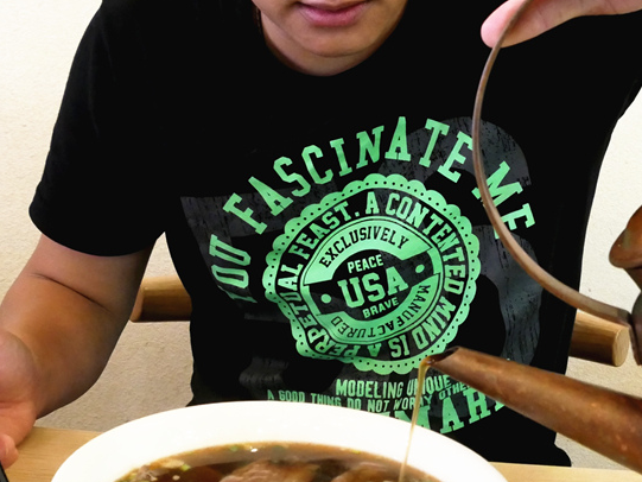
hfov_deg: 35.4
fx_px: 983
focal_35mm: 53
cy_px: 182
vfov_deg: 27.4
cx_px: 481
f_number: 5.4
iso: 2500
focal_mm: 14
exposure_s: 1/40
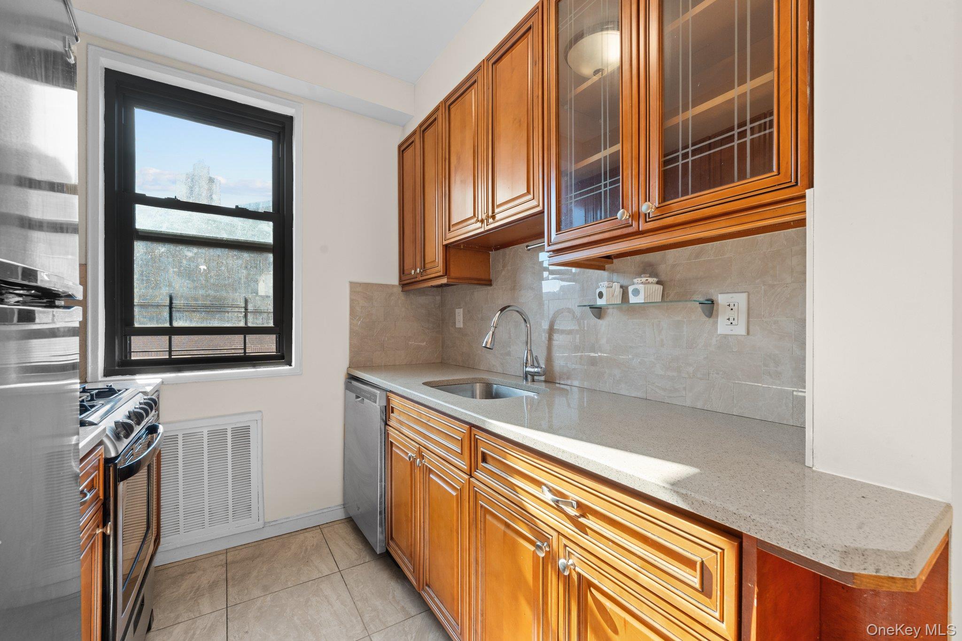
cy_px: 320
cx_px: 481
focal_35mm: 14
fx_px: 374
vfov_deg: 81.2
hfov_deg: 104.3
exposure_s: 1/6
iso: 400
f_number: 10
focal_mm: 14
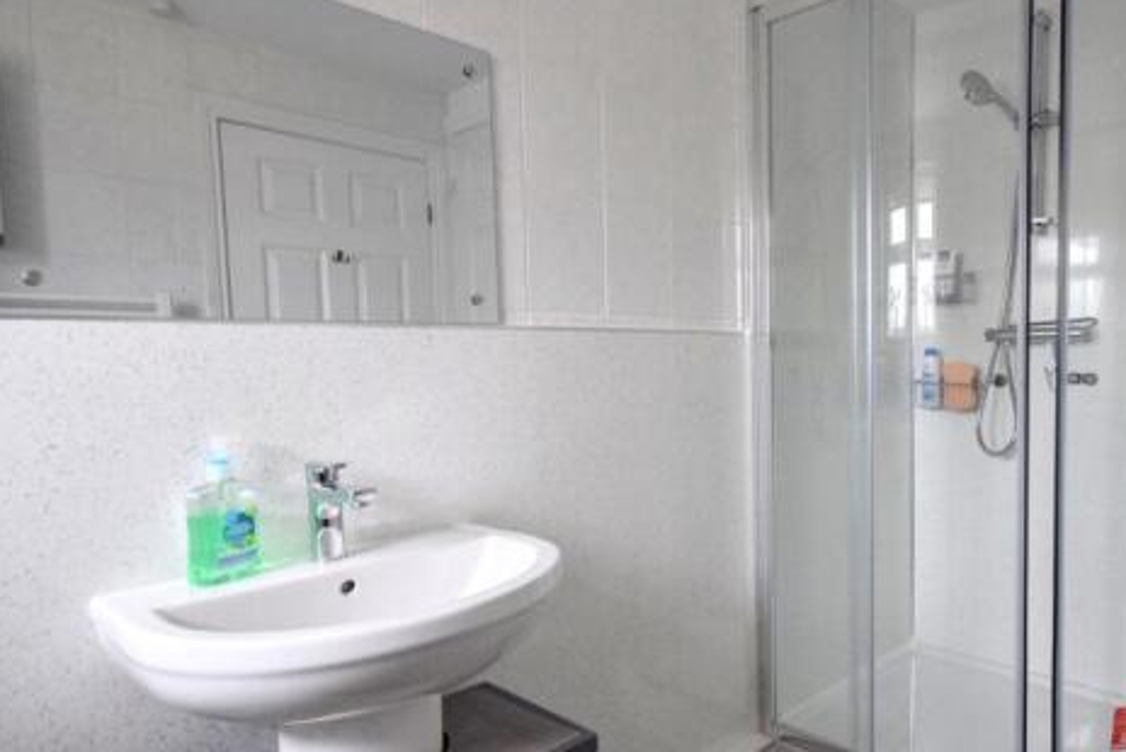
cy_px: 389
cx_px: 710
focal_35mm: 24
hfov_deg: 71.6
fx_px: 762
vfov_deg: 52.5
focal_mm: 11.5
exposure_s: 1/20
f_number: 8
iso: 1600
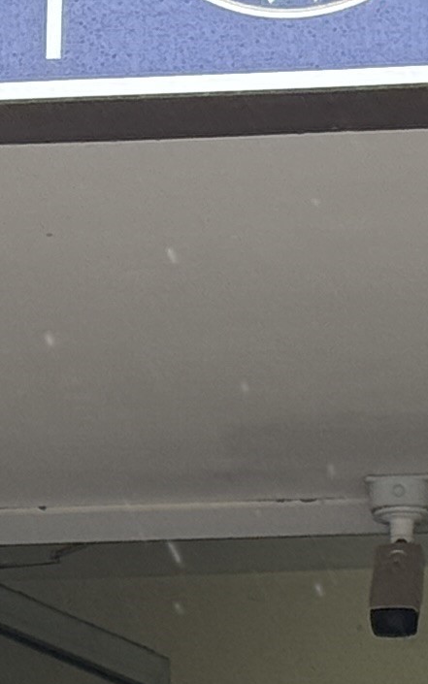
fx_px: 5428
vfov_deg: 6.9
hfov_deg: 4.5
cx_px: 233
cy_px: 1463
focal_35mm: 291
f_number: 1.78
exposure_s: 1/168
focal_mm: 6.76
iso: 80
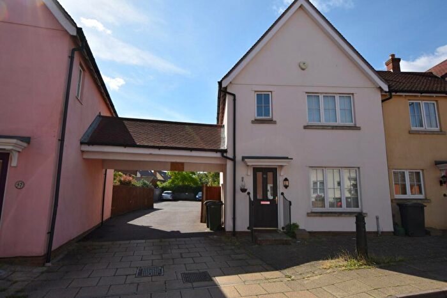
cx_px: 224
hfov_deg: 81.2
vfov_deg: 59.4
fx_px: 261
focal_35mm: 21
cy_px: 149
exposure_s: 1/200
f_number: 10
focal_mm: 14
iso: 100
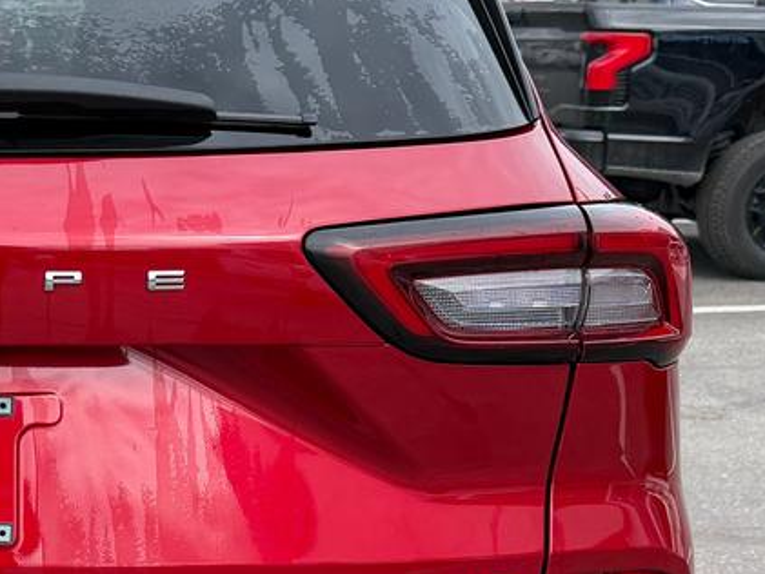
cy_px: 363
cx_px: -31
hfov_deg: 25.2
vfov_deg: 20.1
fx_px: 1614
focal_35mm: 73
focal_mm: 6.76
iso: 100
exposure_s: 1/1727
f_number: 1.78
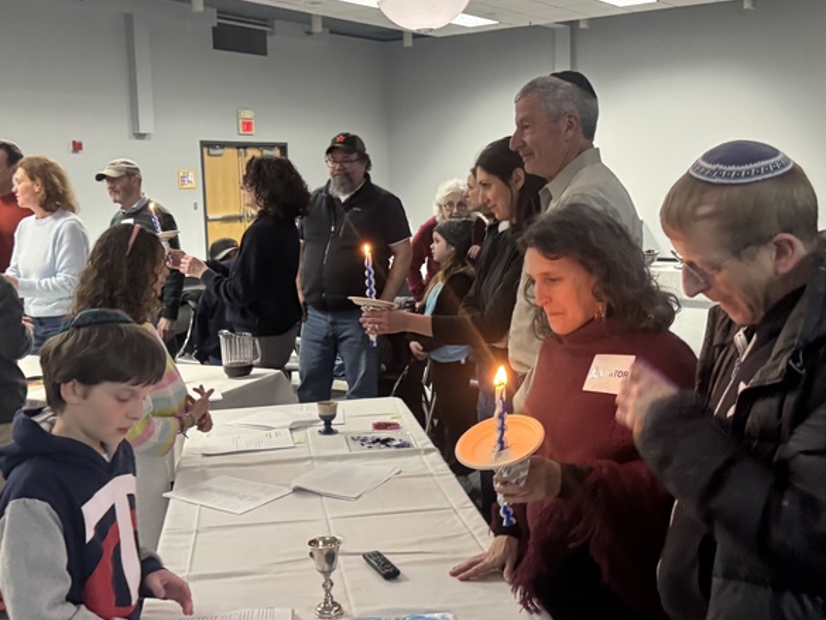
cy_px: 298
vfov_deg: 34.4
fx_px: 1002
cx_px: 394
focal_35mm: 42
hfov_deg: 44.8
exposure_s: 1/60
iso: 640
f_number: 1.78
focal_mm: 6.76
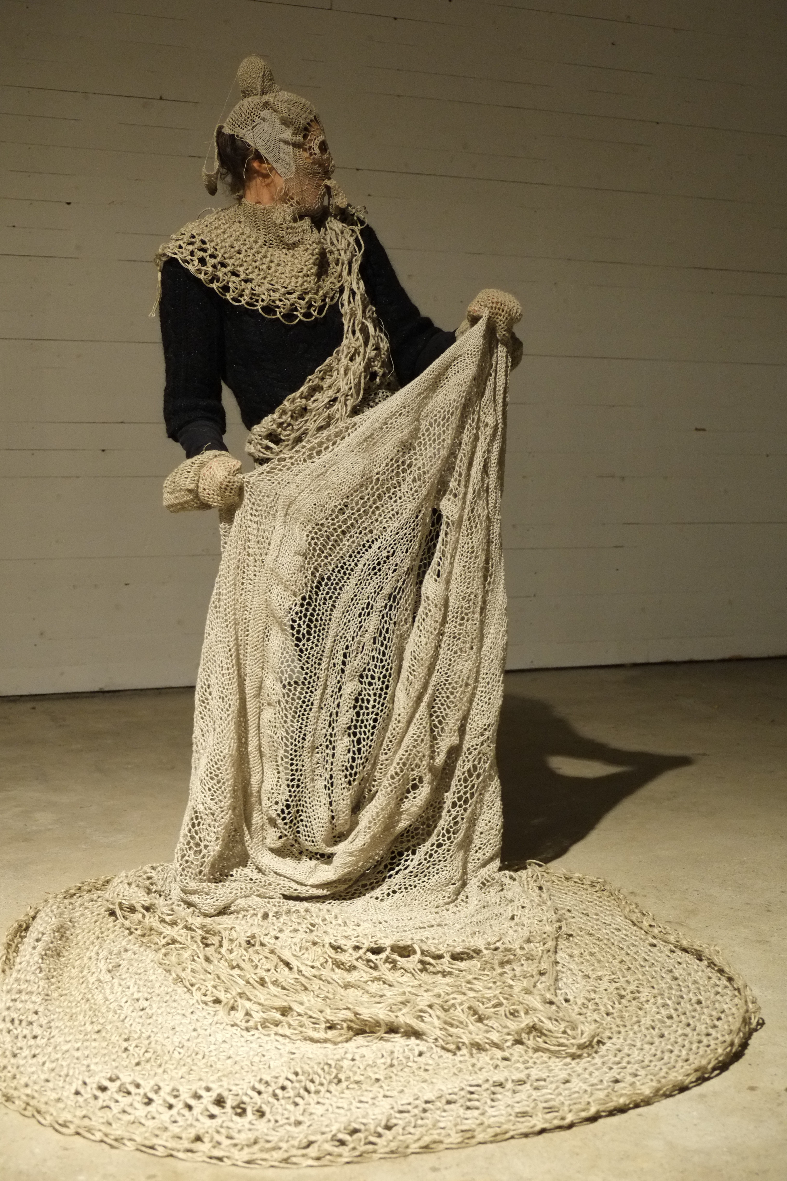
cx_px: 394
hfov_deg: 28.6
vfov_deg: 41.9
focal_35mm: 47
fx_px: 1541
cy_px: 590
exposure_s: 1/58
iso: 3200
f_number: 3.6
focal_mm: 31.5
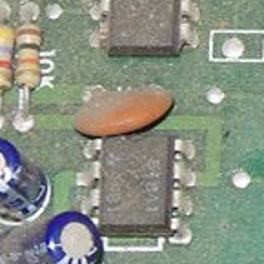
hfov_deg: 4.2
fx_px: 3555
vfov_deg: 4.2
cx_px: 628
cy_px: -96
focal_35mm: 412
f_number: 4.3
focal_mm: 11.7
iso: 200
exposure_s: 1/60
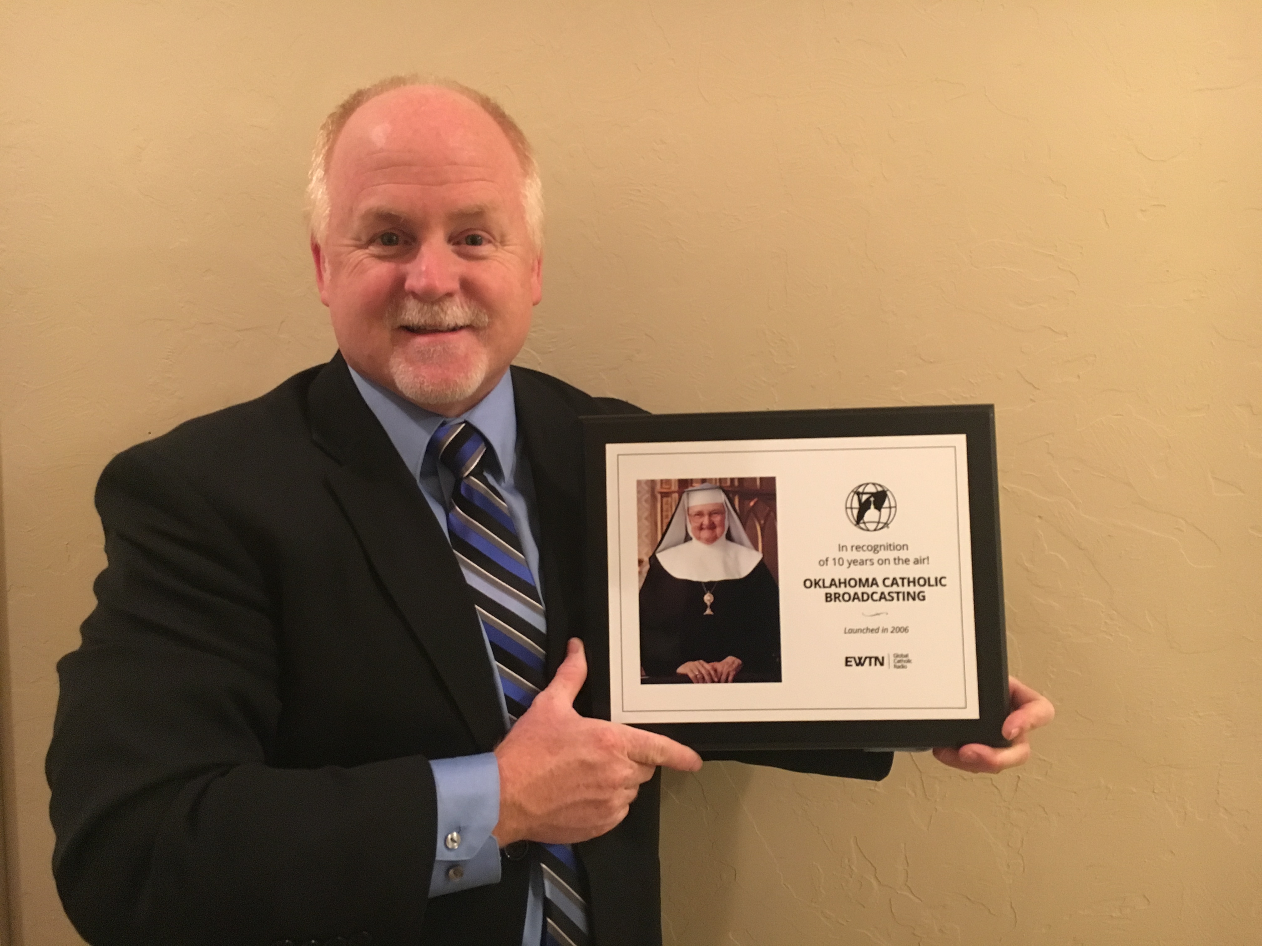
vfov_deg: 48.2
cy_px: 473
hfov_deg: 61.7
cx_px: 631
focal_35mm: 29
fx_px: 1057
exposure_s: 1/15
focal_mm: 4.15
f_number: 2.2
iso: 500
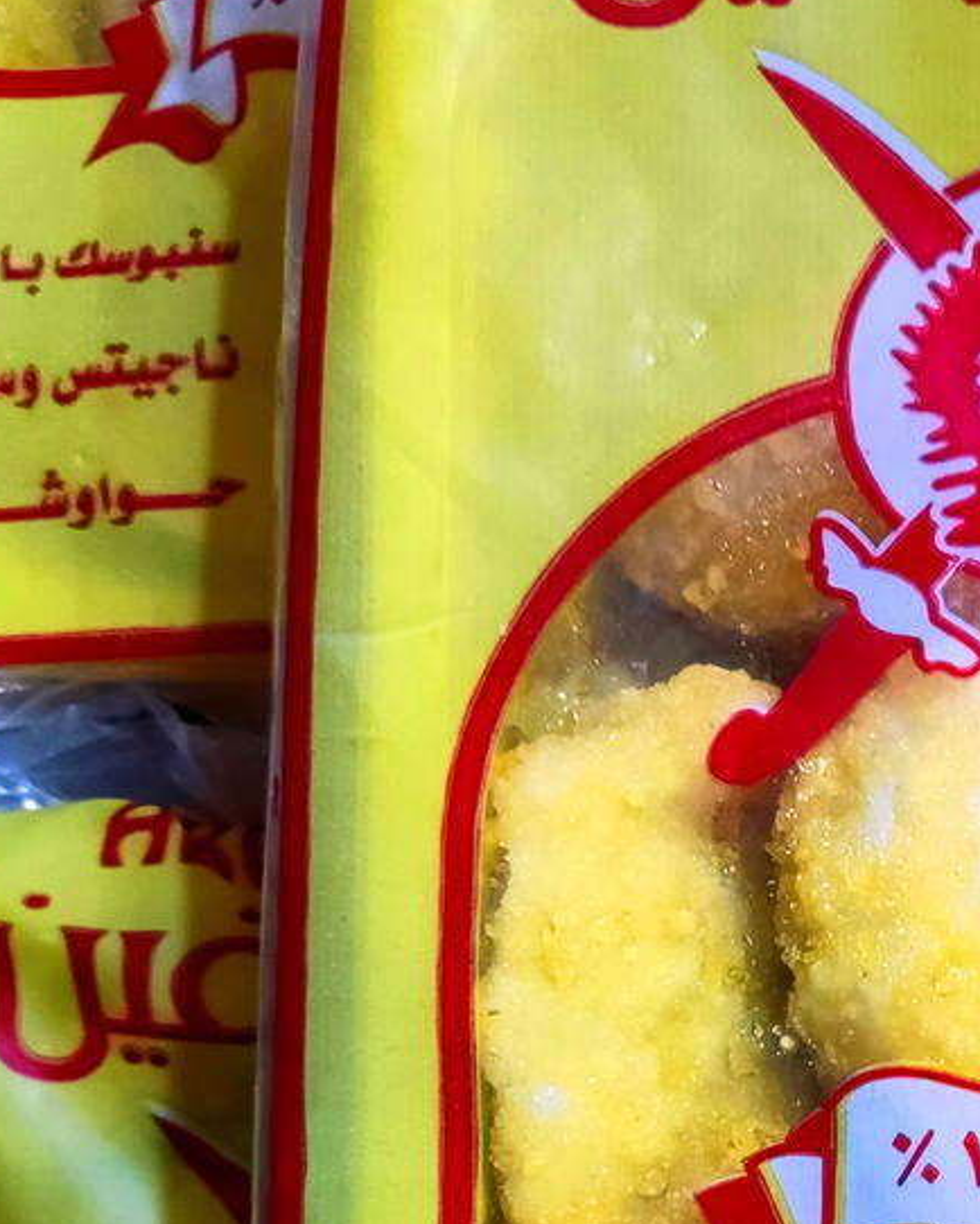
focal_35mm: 60
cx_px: 1064
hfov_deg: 23.9
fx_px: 2174
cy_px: 1044
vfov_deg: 30.4
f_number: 1.79
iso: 488
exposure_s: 1/50
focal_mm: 4.71
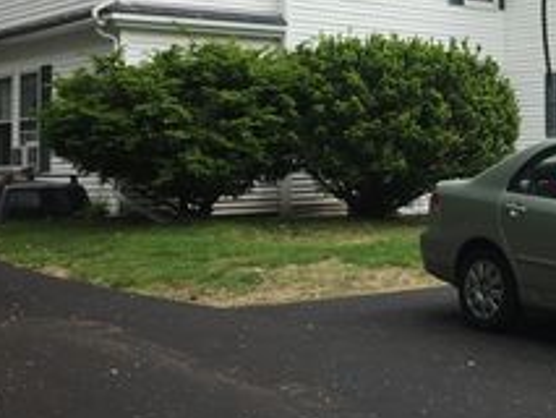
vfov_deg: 21.5
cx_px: 595
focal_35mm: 68
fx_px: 1093
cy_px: 106
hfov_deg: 26.5
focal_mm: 4.15
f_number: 2.2
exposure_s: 1/1464
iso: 32
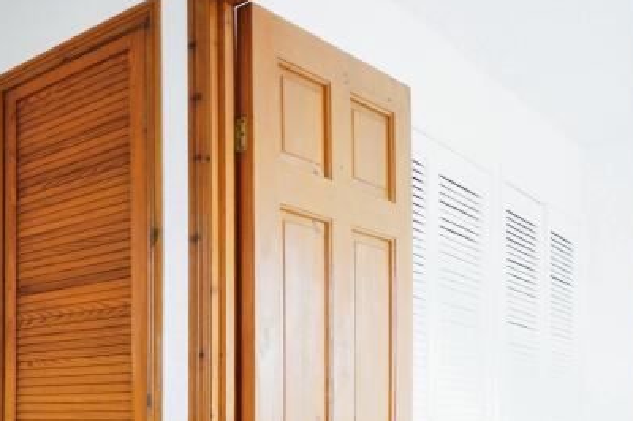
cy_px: 425
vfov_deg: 30.2
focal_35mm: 41
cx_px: -157
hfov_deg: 35.4
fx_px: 720
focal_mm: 16
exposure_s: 1/8
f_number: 9
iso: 2000
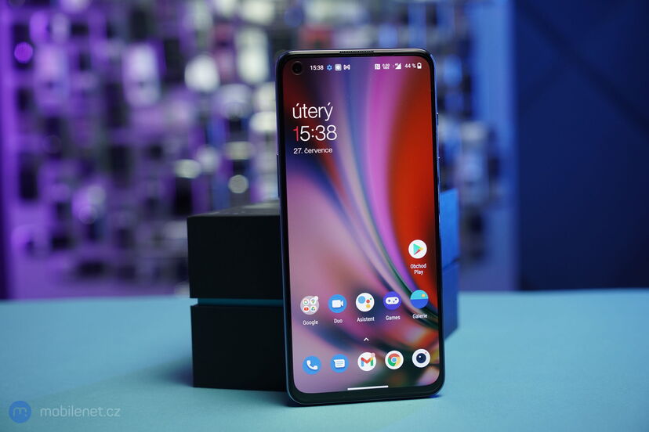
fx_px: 1172
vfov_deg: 20.9
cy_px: 216
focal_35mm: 65
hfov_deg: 31.0
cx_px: 324
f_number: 5.6
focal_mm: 65
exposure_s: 1/125
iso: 1600
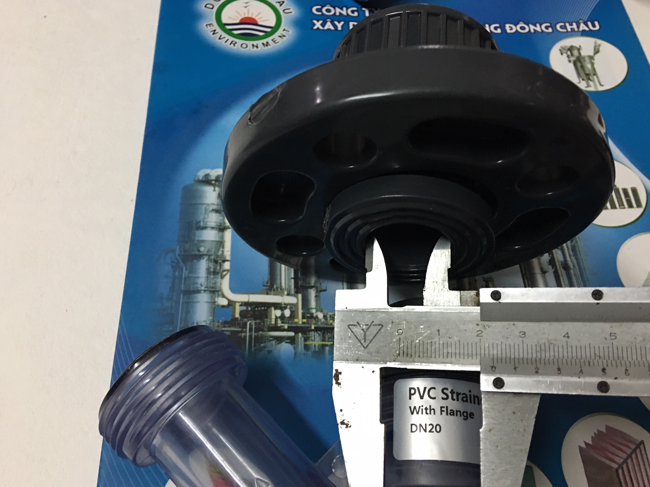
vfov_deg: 45.4
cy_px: 245
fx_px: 582
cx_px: 346
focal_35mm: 31
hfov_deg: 58.3
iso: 80
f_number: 2.2
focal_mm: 4.15
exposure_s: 1/10
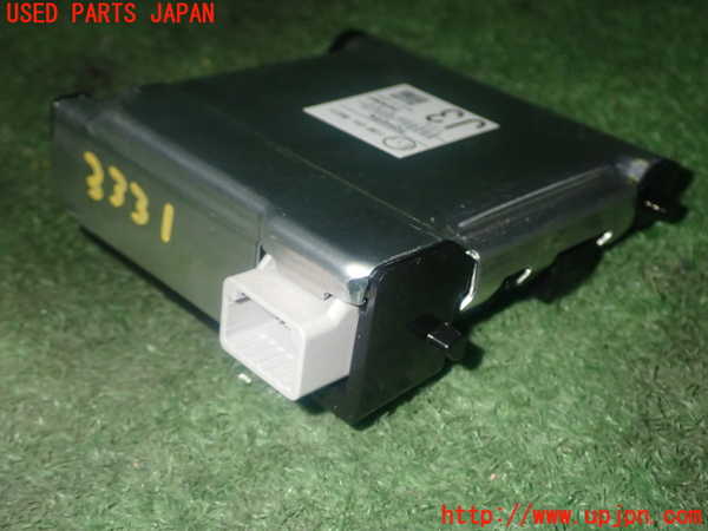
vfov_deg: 29.1
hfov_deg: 38.2
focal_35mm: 50
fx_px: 1023
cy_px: 266
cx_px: 354
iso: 500
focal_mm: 9.01
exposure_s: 1/50
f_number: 9
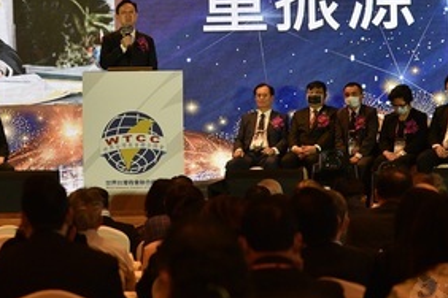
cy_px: 43
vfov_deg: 5.2
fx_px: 3285
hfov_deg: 7.8
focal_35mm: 264
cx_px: 92
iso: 1800
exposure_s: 1/125
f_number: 5
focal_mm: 120
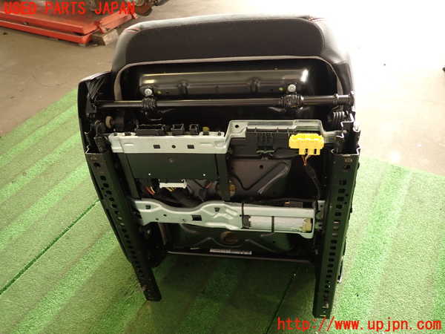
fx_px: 321
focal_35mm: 25
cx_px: 222
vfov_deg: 54.9
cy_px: 167
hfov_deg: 69.4
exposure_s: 1/50
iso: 200
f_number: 2
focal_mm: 4.5
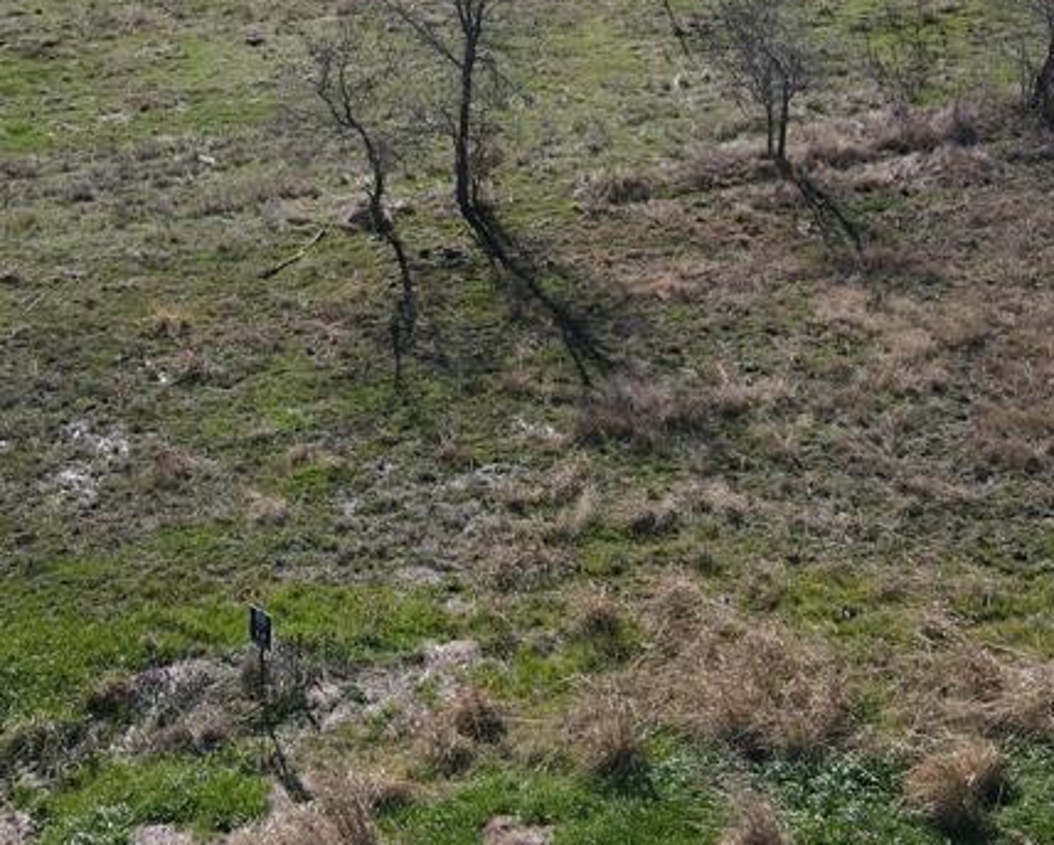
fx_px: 1748
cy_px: 121
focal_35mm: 56
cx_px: 512
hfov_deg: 33.6
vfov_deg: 26.4
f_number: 2.8
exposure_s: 1/640
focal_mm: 4.5
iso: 100
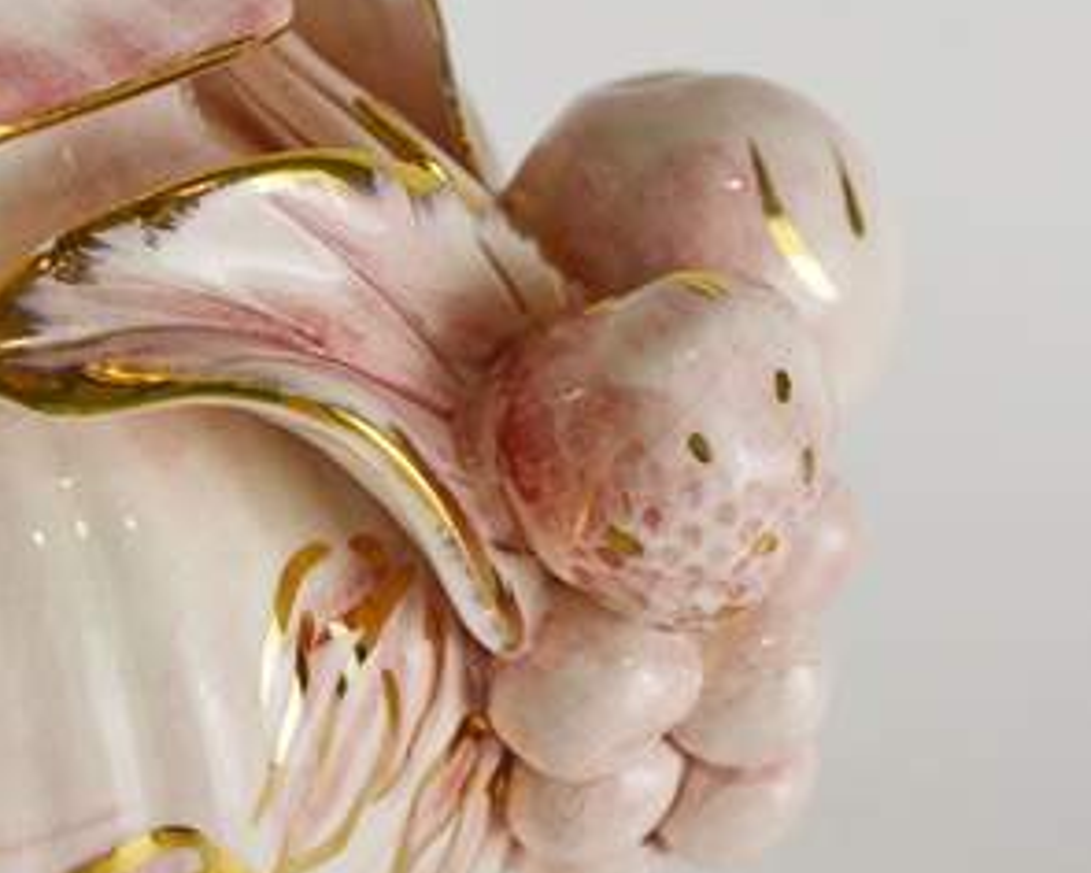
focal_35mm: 63
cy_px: 462
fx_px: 2034
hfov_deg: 30.0
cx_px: 451
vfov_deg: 24.2
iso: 200
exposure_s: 1/160
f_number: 6.3
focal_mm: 22
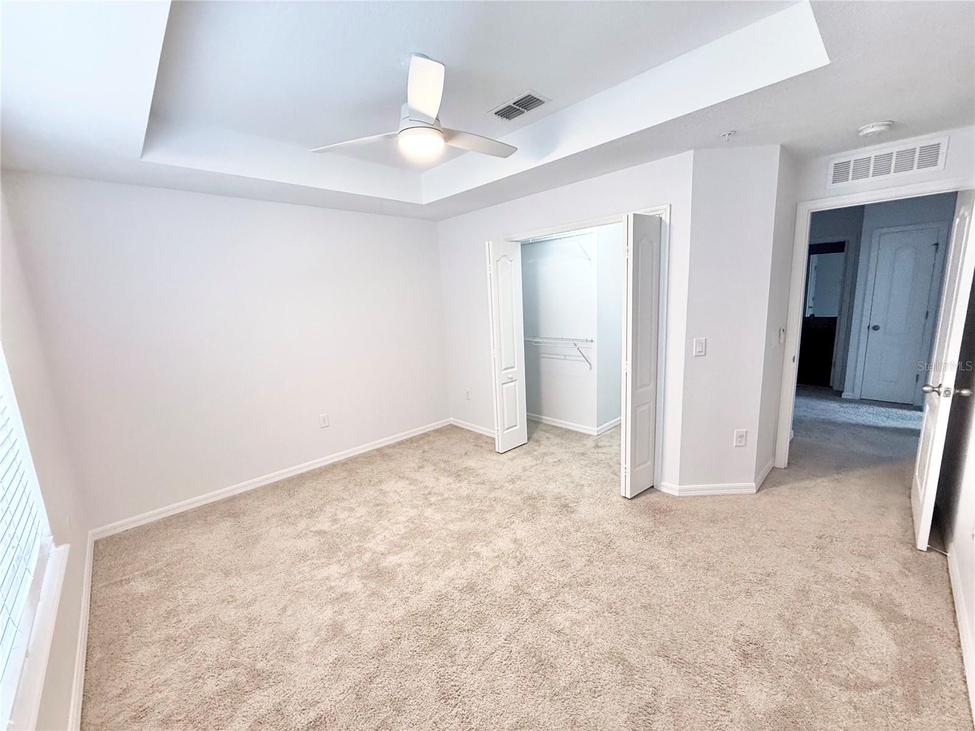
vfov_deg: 85.7
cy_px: 366
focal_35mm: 14
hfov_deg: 102.1
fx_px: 394
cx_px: 488
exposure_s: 1/60
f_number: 2.2
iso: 200
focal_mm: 2.22
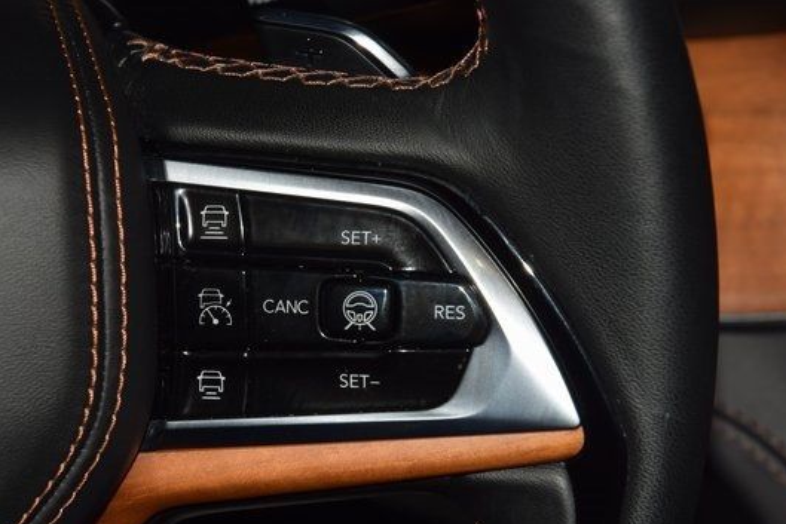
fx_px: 2773
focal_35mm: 127
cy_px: 243
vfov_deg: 10.8
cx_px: 331
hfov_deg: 16.1
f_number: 8
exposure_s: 1/125
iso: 100
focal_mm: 70
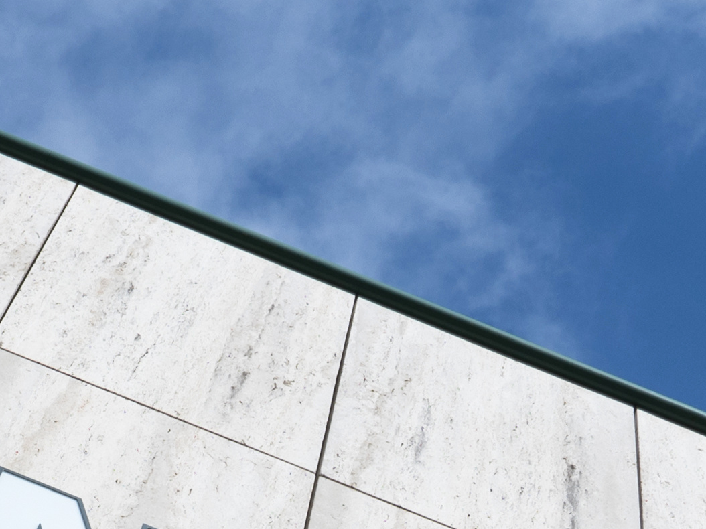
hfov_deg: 18.1
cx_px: -102
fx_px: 2121
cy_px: 1023
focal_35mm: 104
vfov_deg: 12.6
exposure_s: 1/250
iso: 100
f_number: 11
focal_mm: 12.7
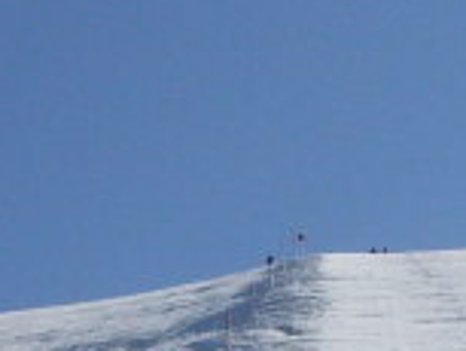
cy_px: 565
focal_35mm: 254
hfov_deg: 7.8
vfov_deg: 5.8
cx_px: 40
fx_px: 3422
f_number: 8.4
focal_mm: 6.3
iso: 80
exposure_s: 1/500
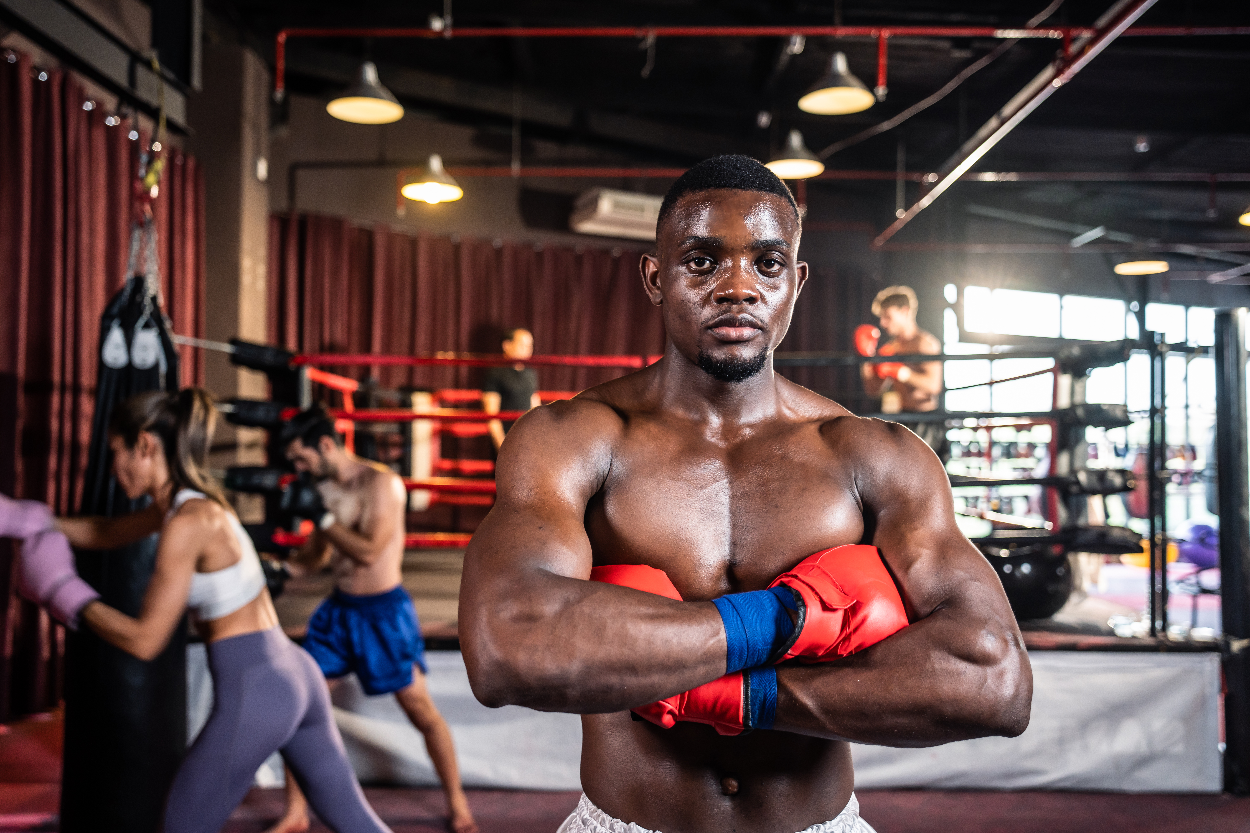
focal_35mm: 34
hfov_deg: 55.8
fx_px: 1180
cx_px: 625
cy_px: 416
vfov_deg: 38.9
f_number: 2.8
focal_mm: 34
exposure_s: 1/100
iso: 500
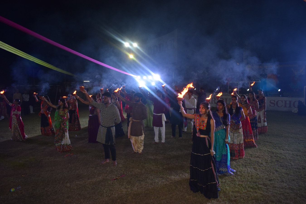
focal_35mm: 27
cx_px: 153
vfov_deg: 47.9
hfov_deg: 67.4
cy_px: 102
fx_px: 229
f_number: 5
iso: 800
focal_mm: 18
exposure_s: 1/100
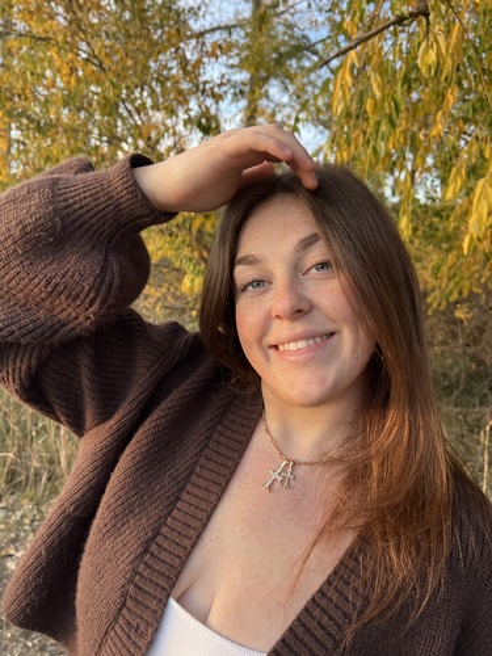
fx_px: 493
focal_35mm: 26
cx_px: 246
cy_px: 328
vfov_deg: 67.3
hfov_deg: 53.1
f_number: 1.5
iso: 64
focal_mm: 5.7
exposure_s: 1/121
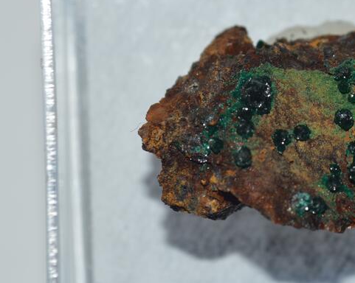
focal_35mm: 201
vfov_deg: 7.7
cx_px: 319
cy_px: 55
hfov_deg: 9.6
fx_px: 2112
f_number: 8
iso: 100
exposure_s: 1/60
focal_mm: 55
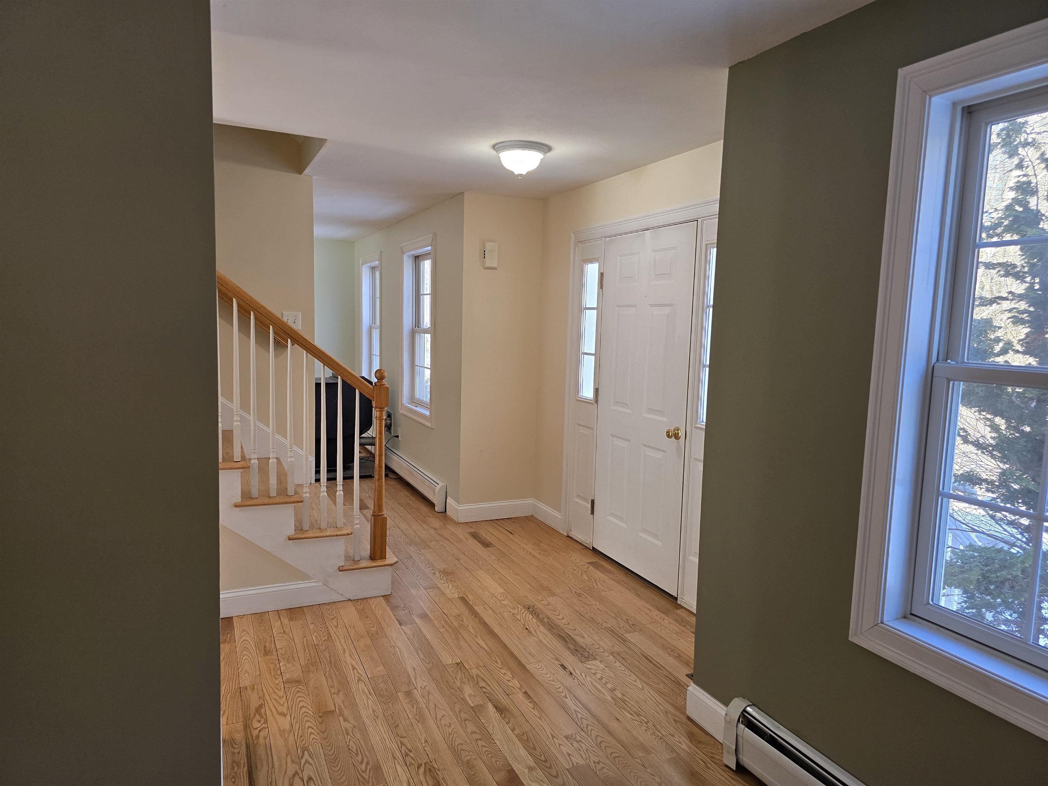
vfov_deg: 58.9
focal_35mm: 23
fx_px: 696
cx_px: 524
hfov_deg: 73.9
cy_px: 393
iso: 125
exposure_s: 1/120
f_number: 1.7
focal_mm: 6.3
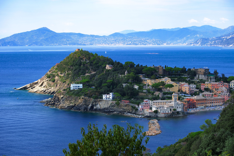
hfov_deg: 24.5
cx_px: 117
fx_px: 539
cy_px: 78
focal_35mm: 83
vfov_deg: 16.5
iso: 160
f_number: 5.6
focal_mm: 55
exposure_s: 1/450
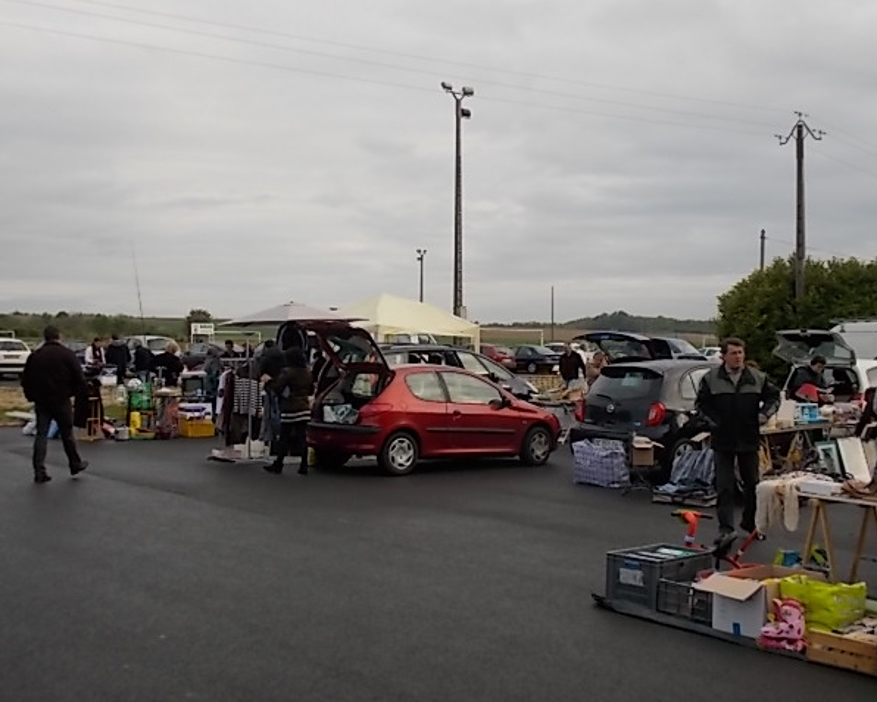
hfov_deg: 42.9
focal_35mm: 43
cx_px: 459
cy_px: 350
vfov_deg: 34.9
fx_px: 1116
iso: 80
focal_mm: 7.3
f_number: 3.6
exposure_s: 1/320
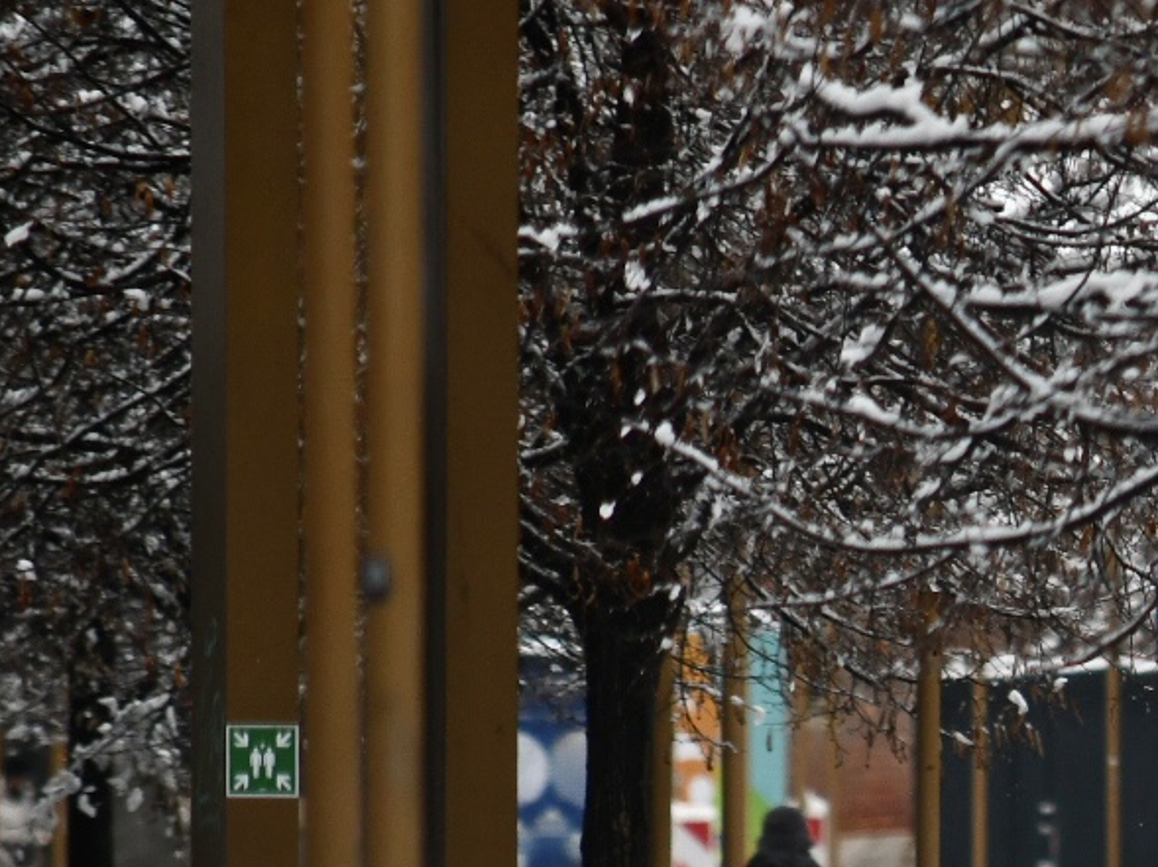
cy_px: 993
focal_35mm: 794
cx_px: 1537
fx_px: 26545
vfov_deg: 1.9
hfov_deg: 2.5
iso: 450
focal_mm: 200
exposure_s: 1/1000
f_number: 2.8
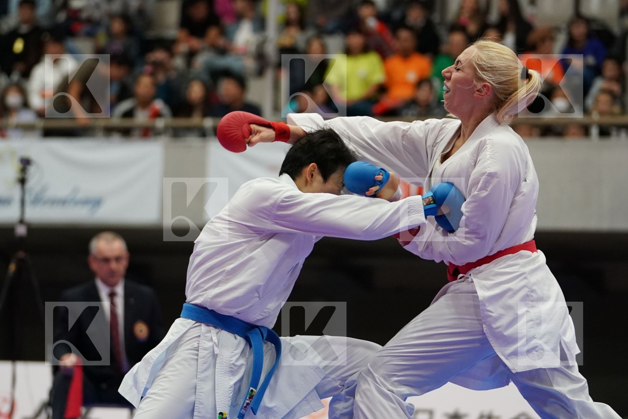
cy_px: 210
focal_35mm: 187
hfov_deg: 11.0
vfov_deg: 7.3
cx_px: 314
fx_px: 3262
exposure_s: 1/1000
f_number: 2.8
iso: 3200
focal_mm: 125
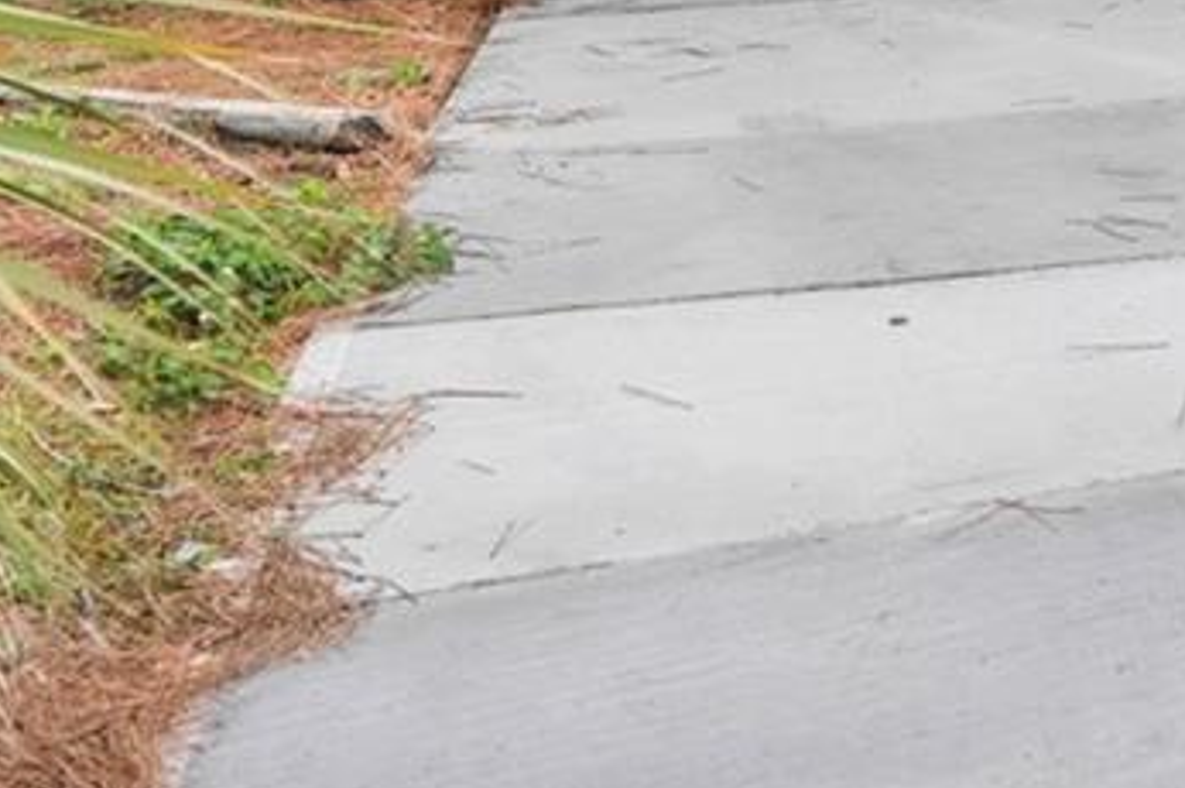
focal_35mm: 74
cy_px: -324
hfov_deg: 18.8
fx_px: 2433
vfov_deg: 17.0
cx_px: 2298
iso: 250
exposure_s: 1/50
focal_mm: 16
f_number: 9
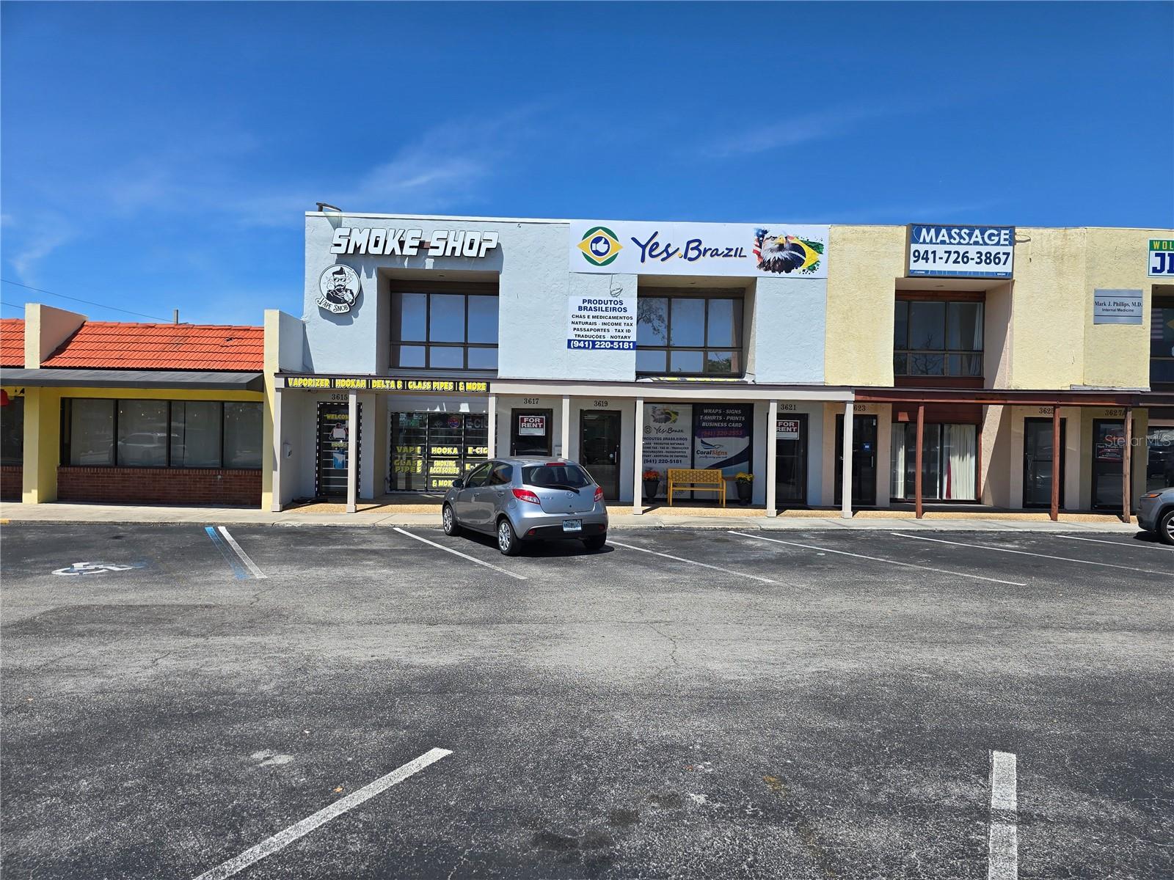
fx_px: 780
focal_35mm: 23
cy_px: 440
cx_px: 587
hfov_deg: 73.9
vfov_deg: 58.9
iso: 12
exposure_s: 1/1111
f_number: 1.7
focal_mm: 6.3
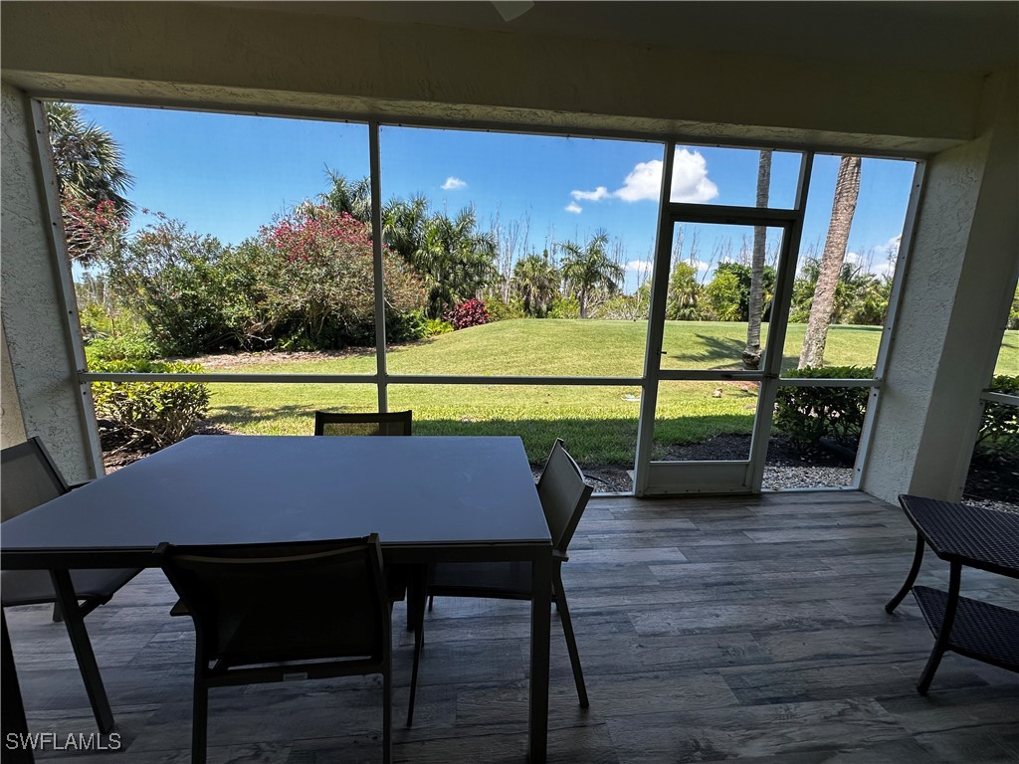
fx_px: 412
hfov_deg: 102.1
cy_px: 382
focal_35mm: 14
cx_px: 510
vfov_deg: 85.7
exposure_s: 1/381
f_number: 2.2
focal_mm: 2.22
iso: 40
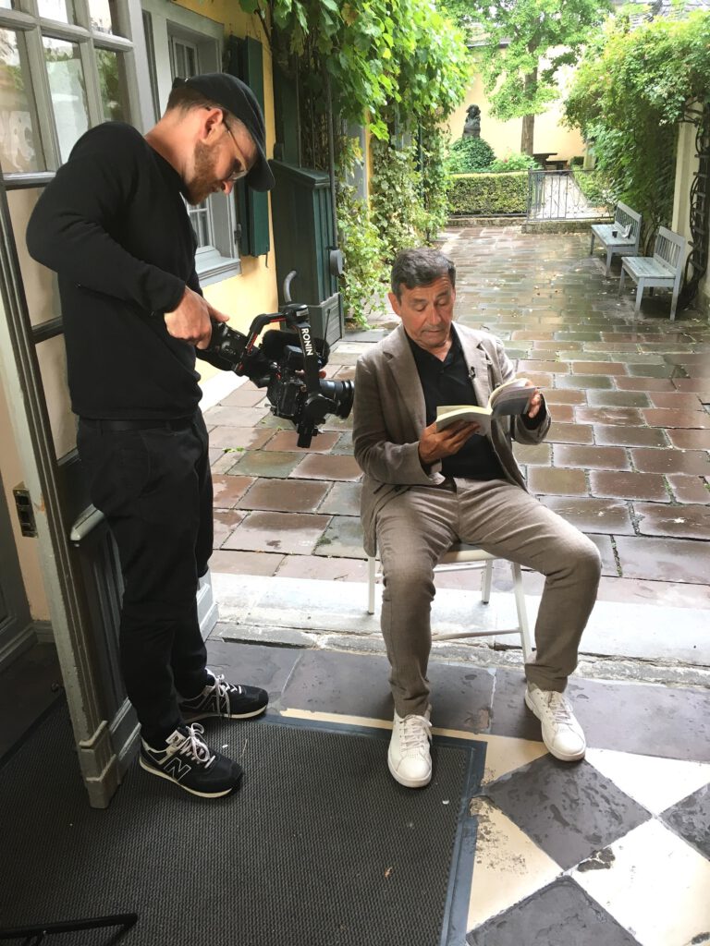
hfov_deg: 48.2
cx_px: 355
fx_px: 793
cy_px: 473
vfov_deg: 61.7
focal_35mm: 29
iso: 50
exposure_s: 1/33
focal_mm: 4.15
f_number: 2.2
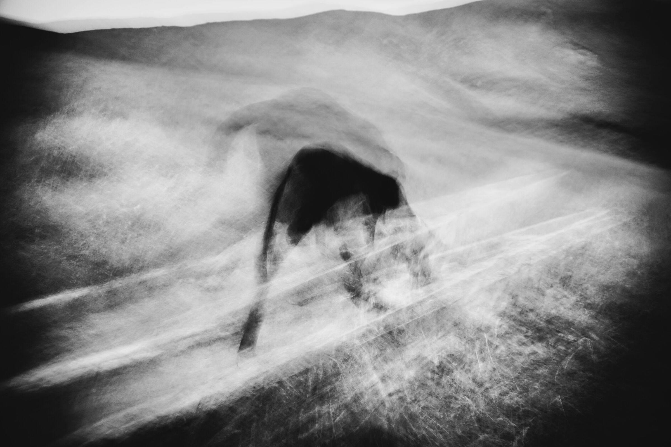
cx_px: 336
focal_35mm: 24
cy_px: 224
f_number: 3.5
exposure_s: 1
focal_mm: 16
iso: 100
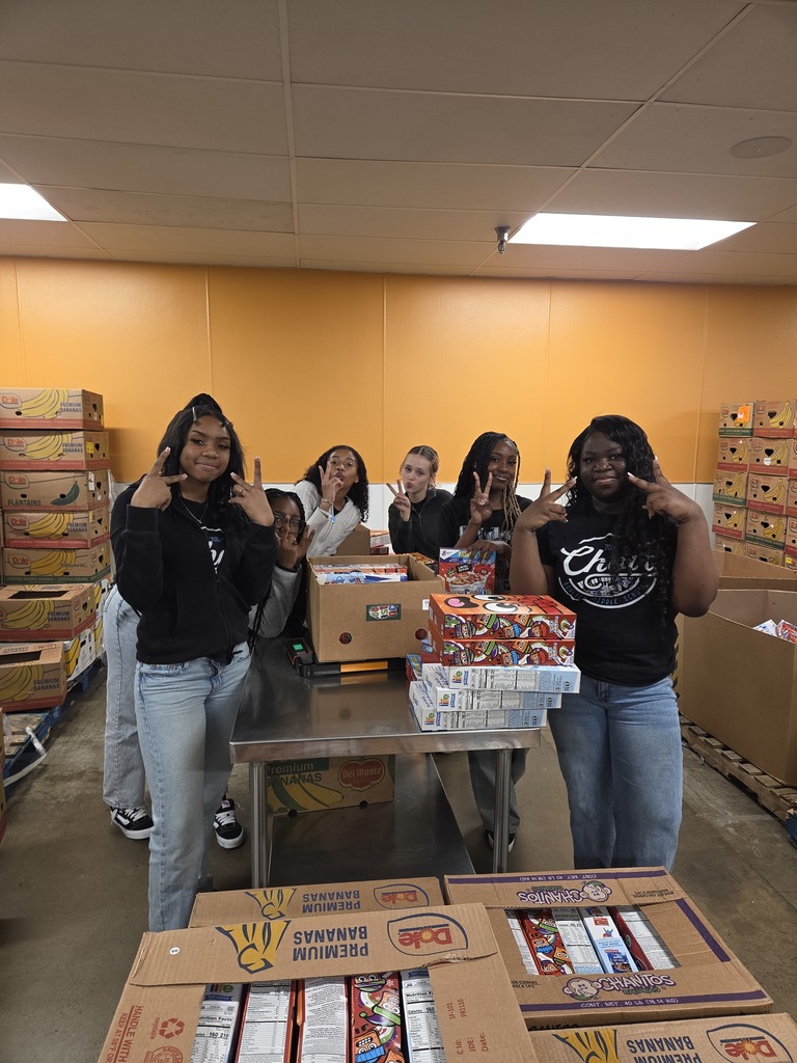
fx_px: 706
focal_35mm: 23
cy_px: 532
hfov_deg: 58.9
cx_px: 398
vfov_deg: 73.9
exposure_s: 1/40
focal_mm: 5.4
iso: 320
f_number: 1.8
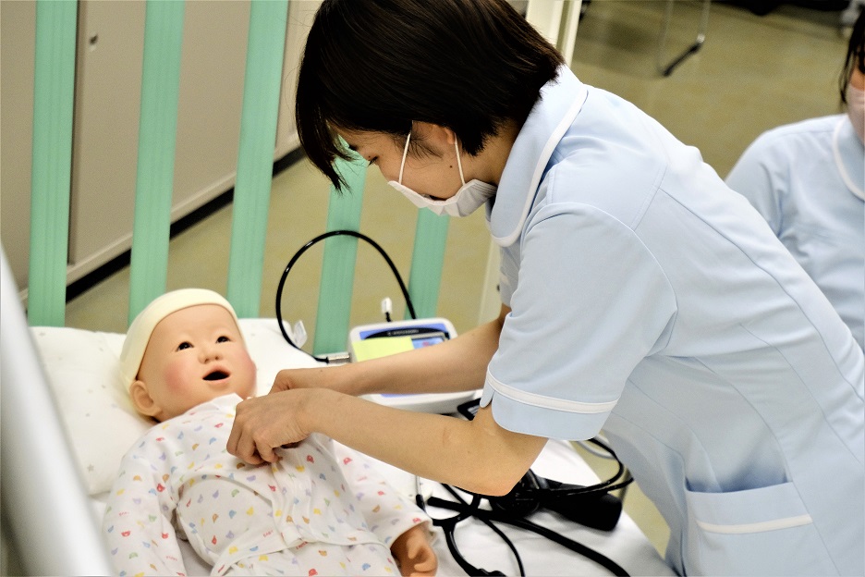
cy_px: 288
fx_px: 1634
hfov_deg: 29.7
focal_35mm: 68
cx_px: 432
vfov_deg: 20.0
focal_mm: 45
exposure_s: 1/140
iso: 1250
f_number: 5.6
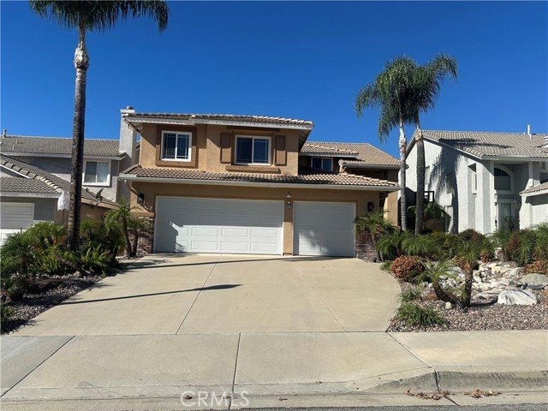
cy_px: 206
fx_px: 380
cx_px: 274
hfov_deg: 71.6
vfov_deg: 56.8
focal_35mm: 24
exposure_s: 1/7042
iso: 80
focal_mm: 6.86
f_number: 1.78
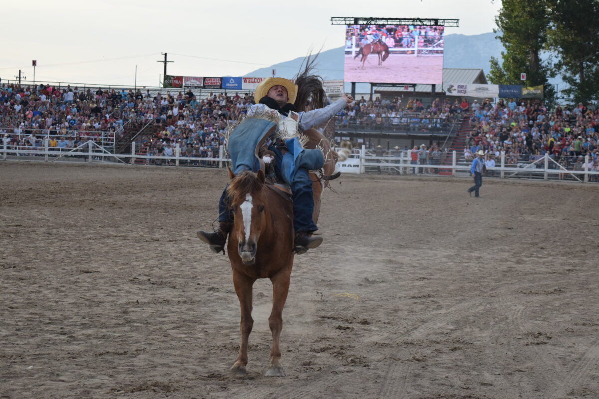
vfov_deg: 16.6
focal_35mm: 82
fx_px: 1373
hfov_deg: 24.6
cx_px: 300
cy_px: 200
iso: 800
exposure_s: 1/1000
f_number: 5.6
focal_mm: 55
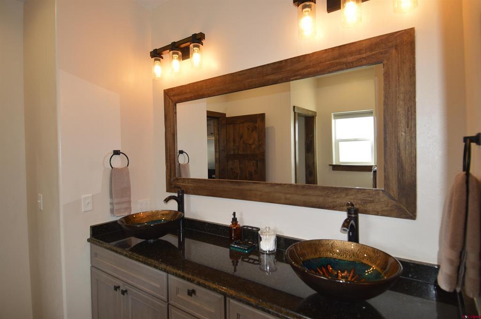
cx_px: 240
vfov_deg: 63.1
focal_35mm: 20
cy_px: 160
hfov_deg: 85.5
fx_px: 260
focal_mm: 13
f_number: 4
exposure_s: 1/80
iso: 400
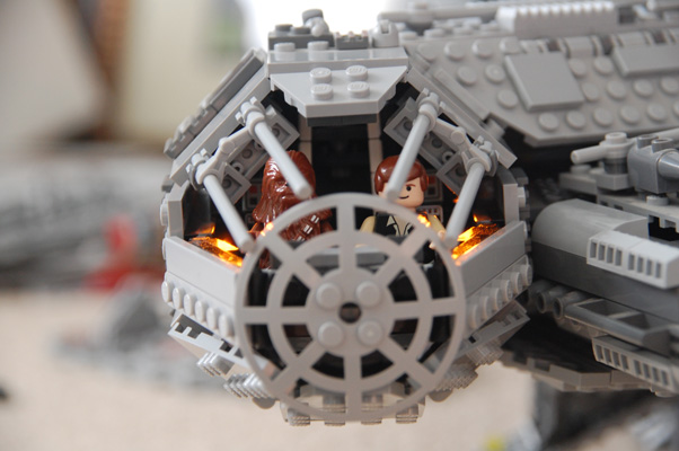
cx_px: 340
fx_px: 3109
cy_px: 226
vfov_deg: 8.3
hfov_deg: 12.5
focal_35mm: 165
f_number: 5.6
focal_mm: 110
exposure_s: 1/50
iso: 800
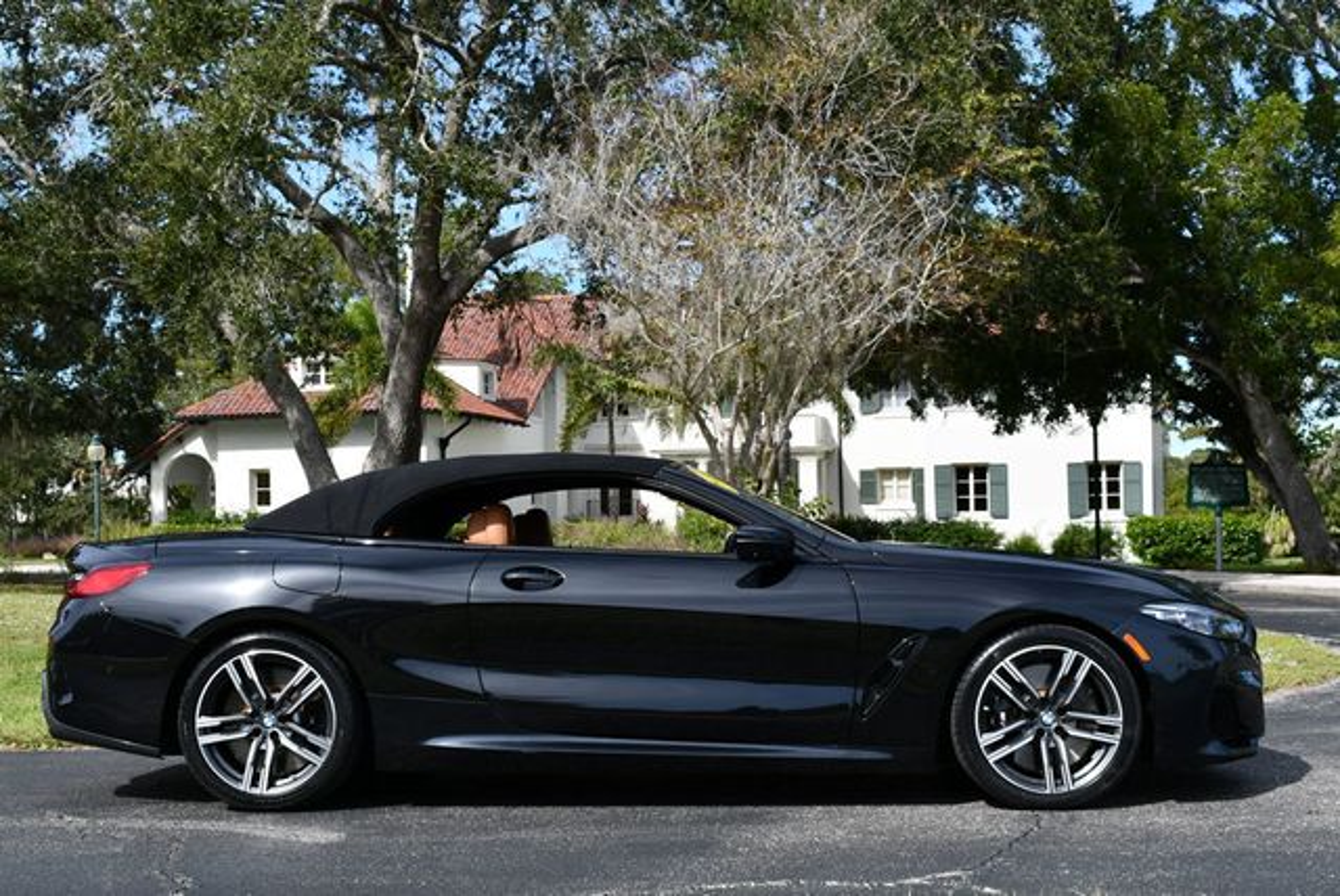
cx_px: 670
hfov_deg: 41.1
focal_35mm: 48
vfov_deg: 28.1
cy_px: 448
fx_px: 1788
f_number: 8
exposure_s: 1/250
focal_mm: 24
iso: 100
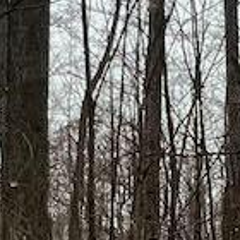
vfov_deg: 15.6
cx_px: 108
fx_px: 824
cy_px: 326
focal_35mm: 105
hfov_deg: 16.6
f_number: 1.8
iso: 200
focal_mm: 1.57
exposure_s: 1/99
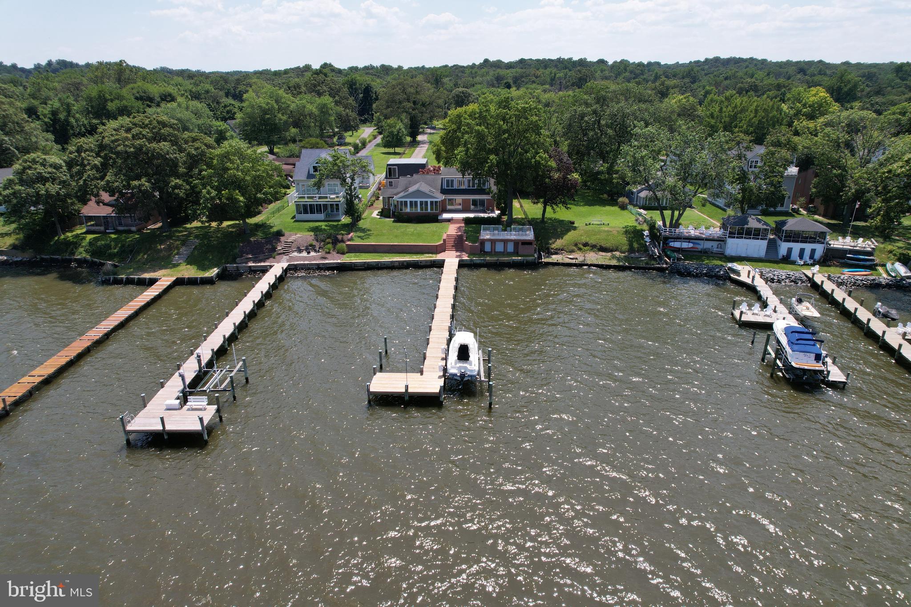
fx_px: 557
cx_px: 456
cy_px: 304
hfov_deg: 78.6
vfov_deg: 57.2
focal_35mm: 22
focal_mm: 8.38
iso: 150
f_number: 2.8
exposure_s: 1/125
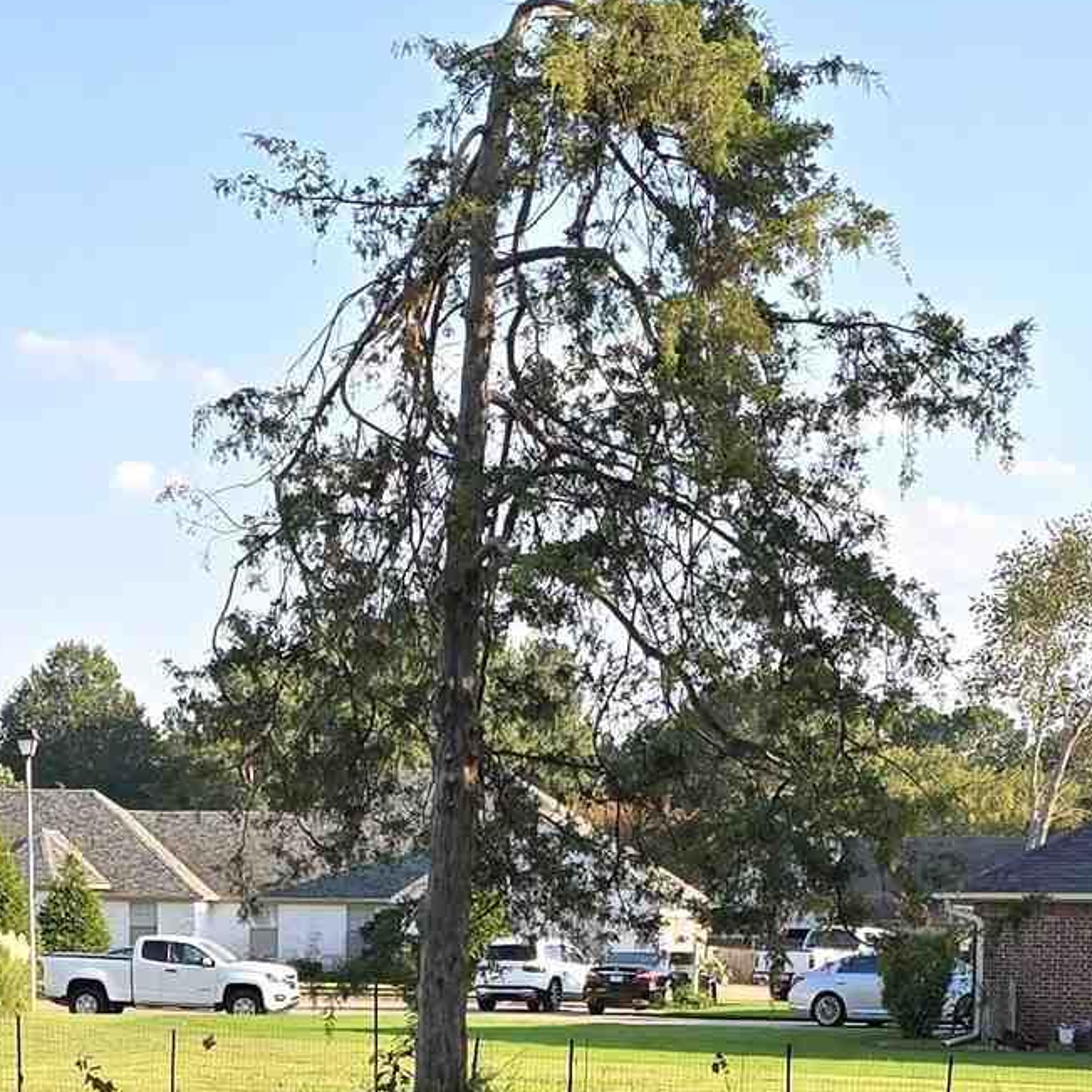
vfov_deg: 17.3
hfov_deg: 18.1
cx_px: 404
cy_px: 1293
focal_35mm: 96
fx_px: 3426
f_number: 1.7
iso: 12
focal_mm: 6.3
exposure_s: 1/210
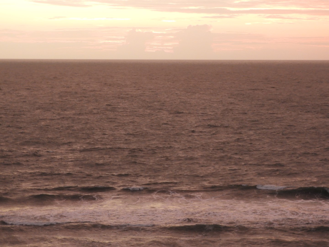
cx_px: 164
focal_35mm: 135
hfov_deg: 14.6
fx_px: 1283
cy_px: 124
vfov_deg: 11.0
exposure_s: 1/25
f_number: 5
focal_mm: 24.2
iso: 400
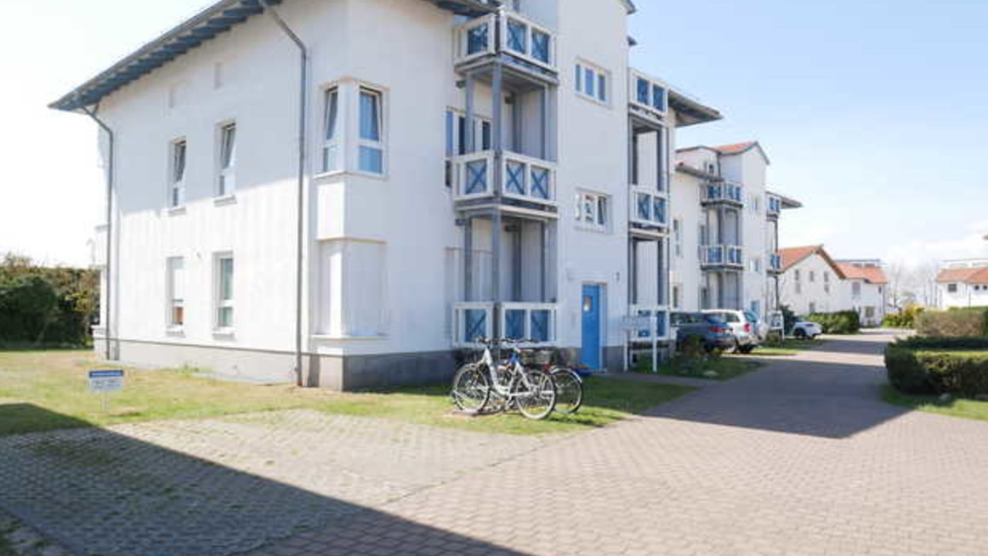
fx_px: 707
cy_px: 297
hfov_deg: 69.8
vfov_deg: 42.9
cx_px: 504
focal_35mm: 27
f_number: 5.6
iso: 200
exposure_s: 1/320
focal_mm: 12
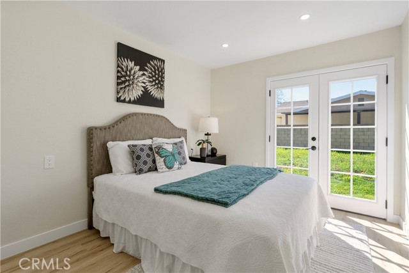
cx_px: 204
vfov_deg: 73.8
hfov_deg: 96.7
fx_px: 182
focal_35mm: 16
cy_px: 136
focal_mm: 16
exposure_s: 1/40
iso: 100
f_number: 8
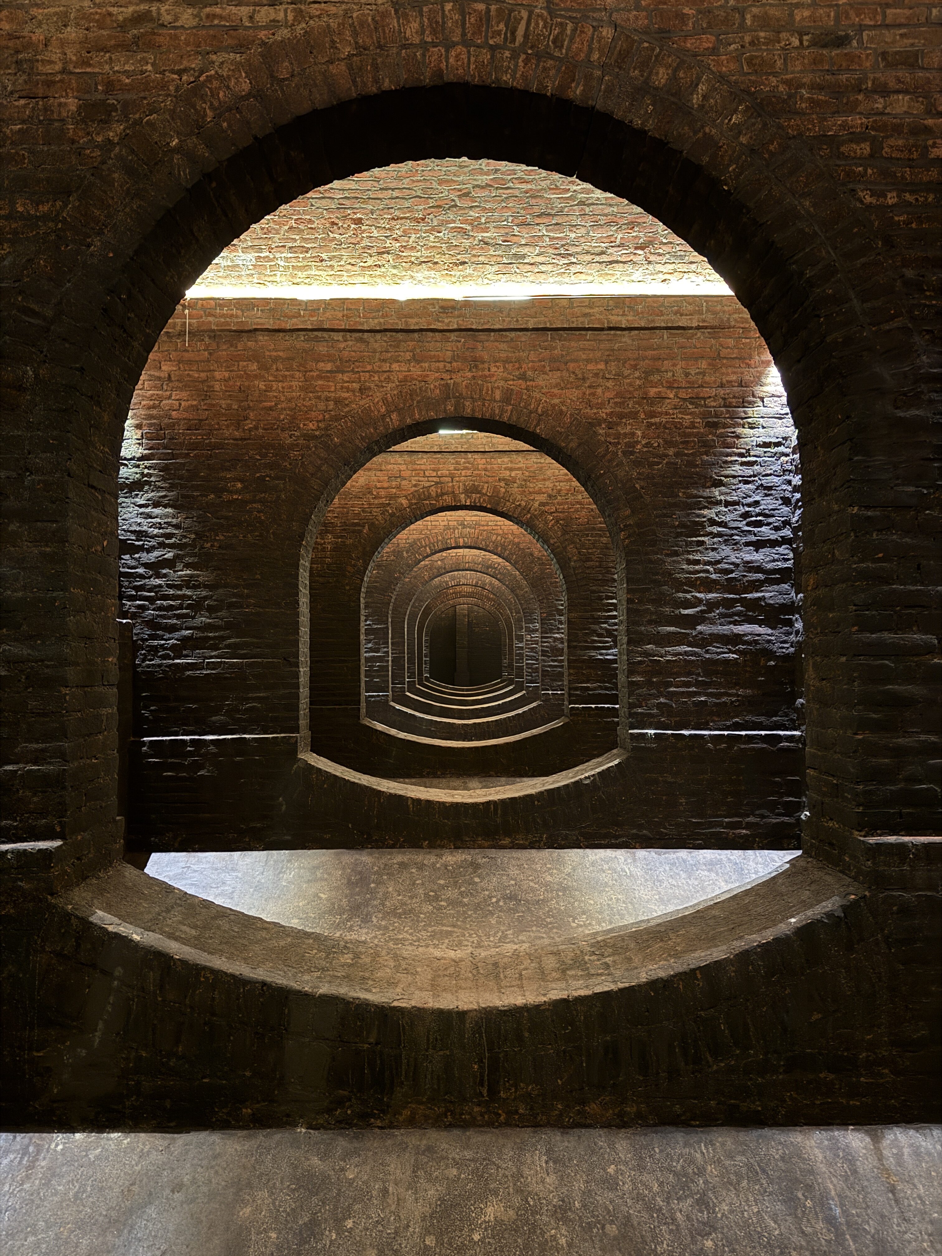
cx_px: 471
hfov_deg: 56.8
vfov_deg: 71.6
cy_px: 628
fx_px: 871
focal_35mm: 24
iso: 1250
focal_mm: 6.76
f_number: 1.78
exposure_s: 1/9
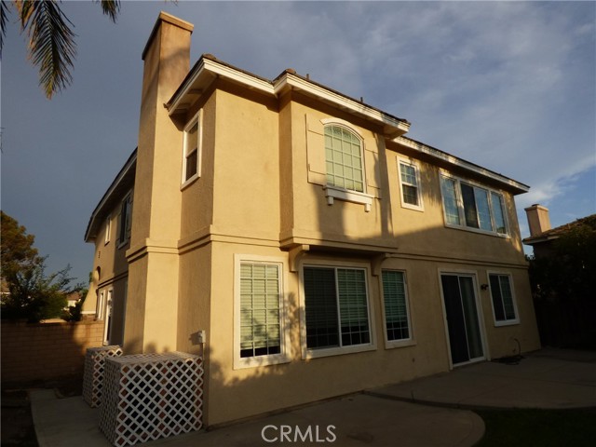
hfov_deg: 81.7
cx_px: 298
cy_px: 224
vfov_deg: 66.0
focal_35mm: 20
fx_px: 344
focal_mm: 3.58
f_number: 2.8
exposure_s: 1/1600
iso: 100
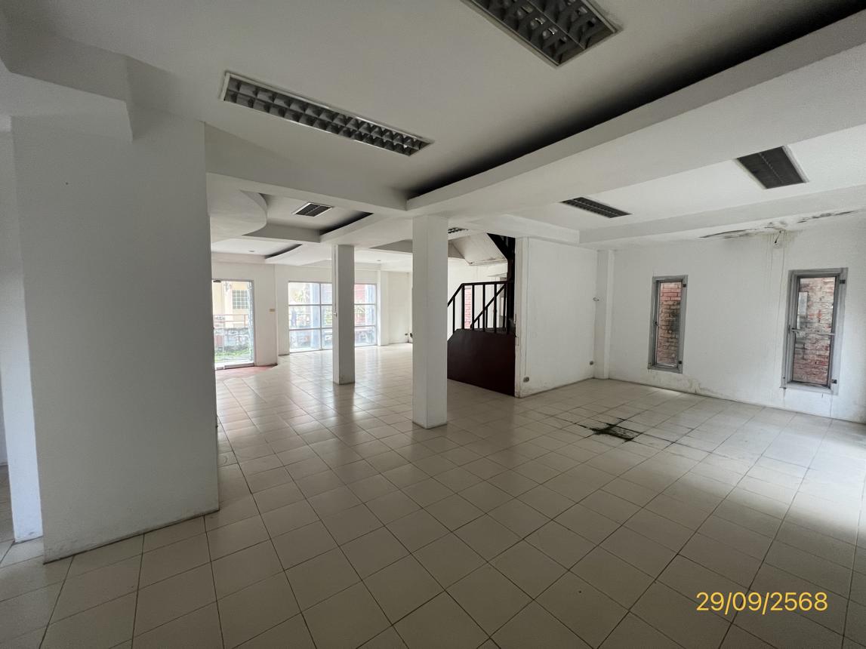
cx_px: 433
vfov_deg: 89.9
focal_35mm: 13
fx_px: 325
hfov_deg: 106.2
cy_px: 324
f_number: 1.8
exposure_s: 1/99
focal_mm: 1.57
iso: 125
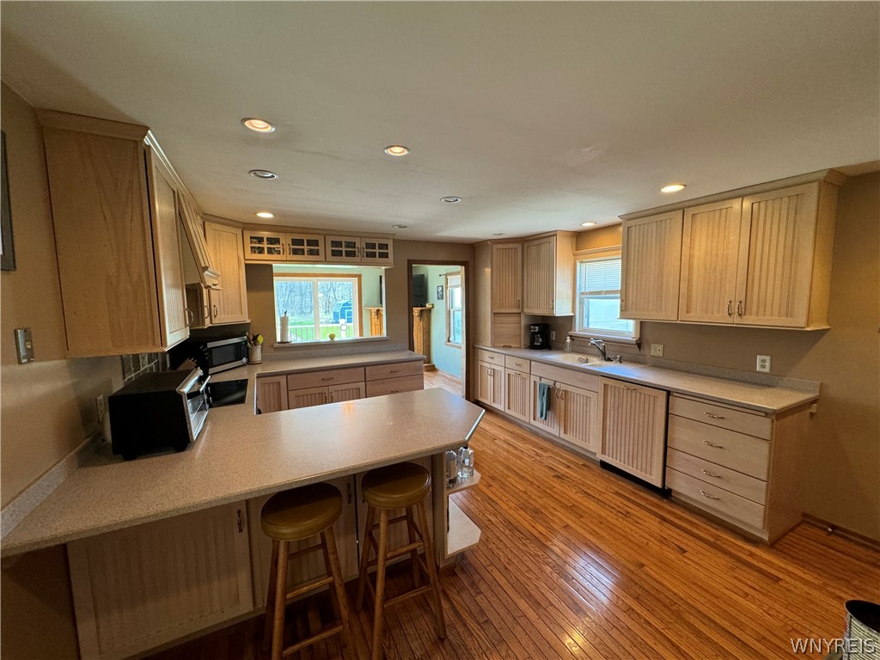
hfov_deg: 102.1
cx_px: 440
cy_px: 330
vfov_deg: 85.7
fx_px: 356
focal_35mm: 14
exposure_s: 1/120
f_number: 2.2
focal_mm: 2.22
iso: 200
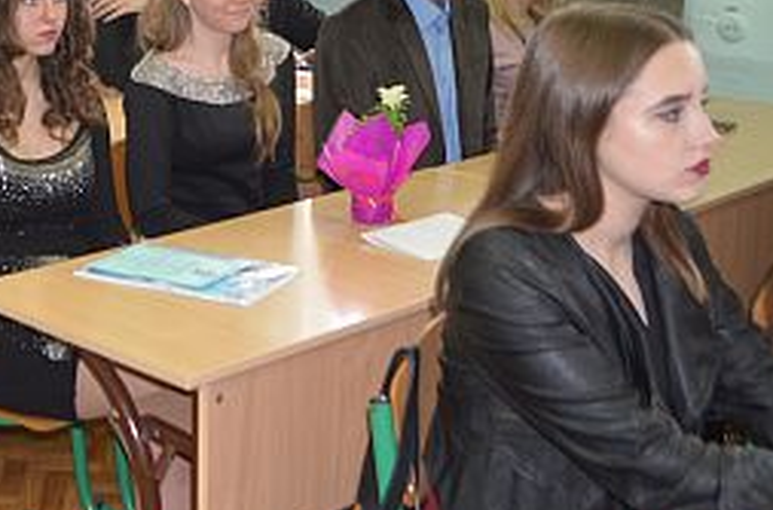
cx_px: 12
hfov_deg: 29.6
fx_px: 1370
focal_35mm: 64
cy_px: 35
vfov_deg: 20.6
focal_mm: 18
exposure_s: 1/30
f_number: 3.5
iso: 360
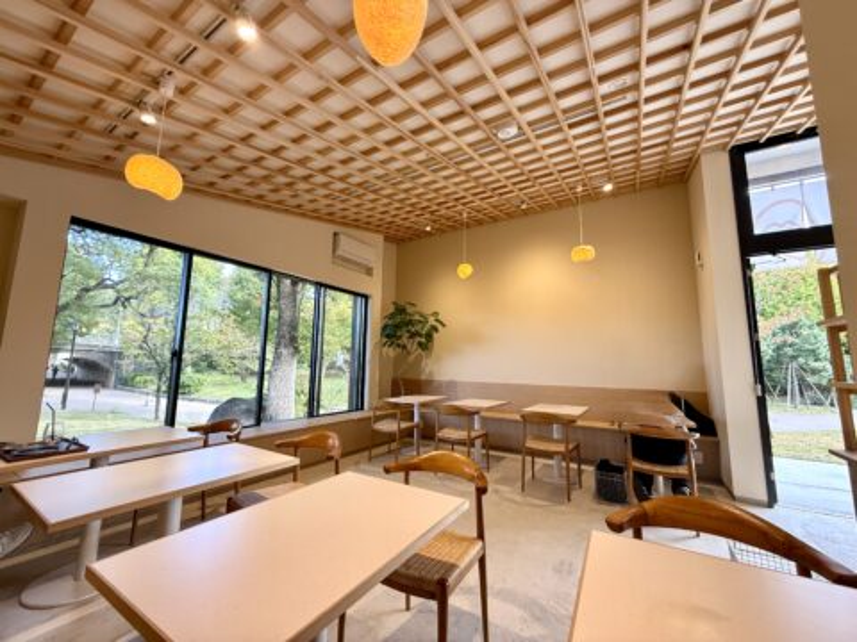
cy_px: 321
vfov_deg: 85.7
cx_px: 428
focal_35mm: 14
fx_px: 347
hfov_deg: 102.1
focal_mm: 2.22
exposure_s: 1/99
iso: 125
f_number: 2.2
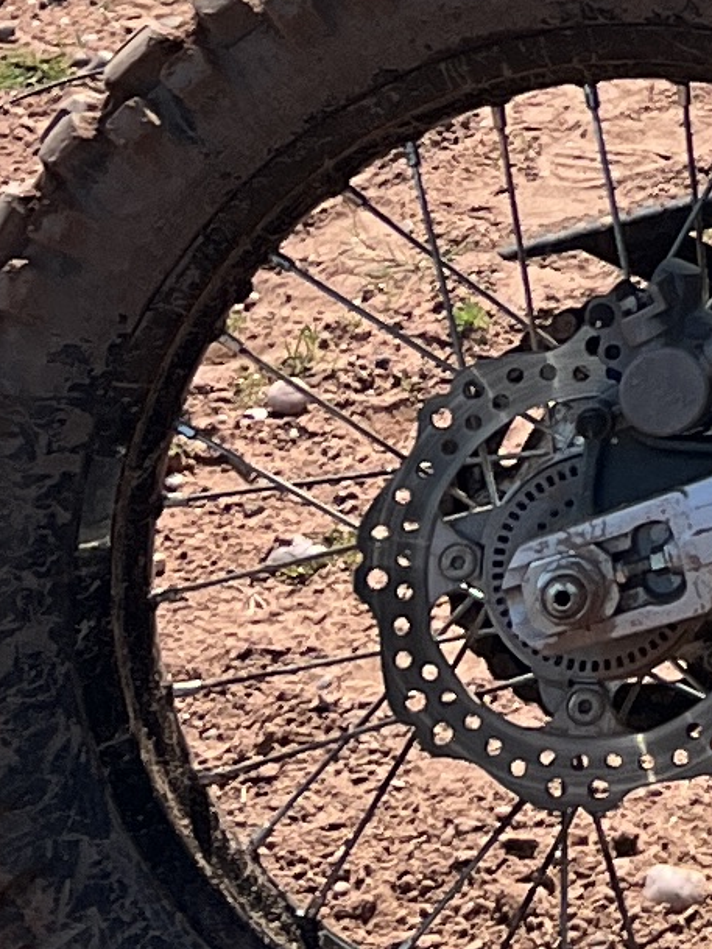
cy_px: -834
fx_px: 4715
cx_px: 1893
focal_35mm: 172
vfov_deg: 10.7
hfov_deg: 7.8
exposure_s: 1/2457
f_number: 1.5
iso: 50
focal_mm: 5.7
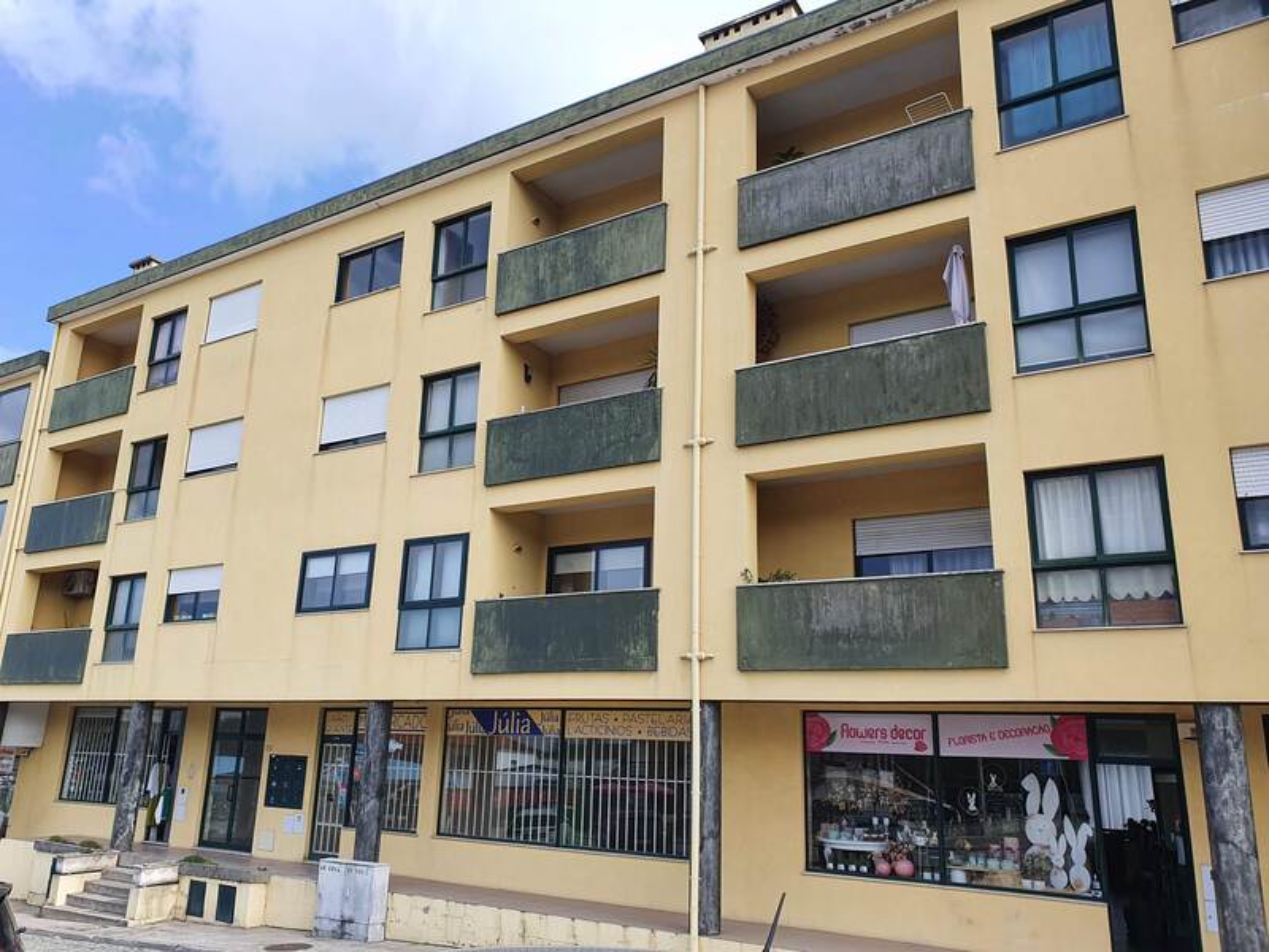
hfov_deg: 67.3
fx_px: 953
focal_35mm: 26
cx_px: 634
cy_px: 476
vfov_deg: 53.1
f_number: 2.4
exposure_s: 1/786
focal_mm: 4.32
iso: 50
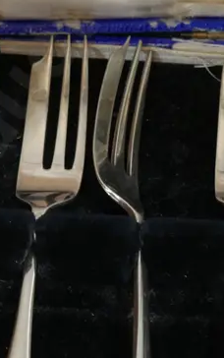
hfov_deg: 8.4
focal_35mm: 155
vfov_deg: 13.4
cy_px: 87
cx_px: 25
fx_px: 1512
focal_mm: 26
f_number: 5.3
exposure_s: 1/60
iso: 640
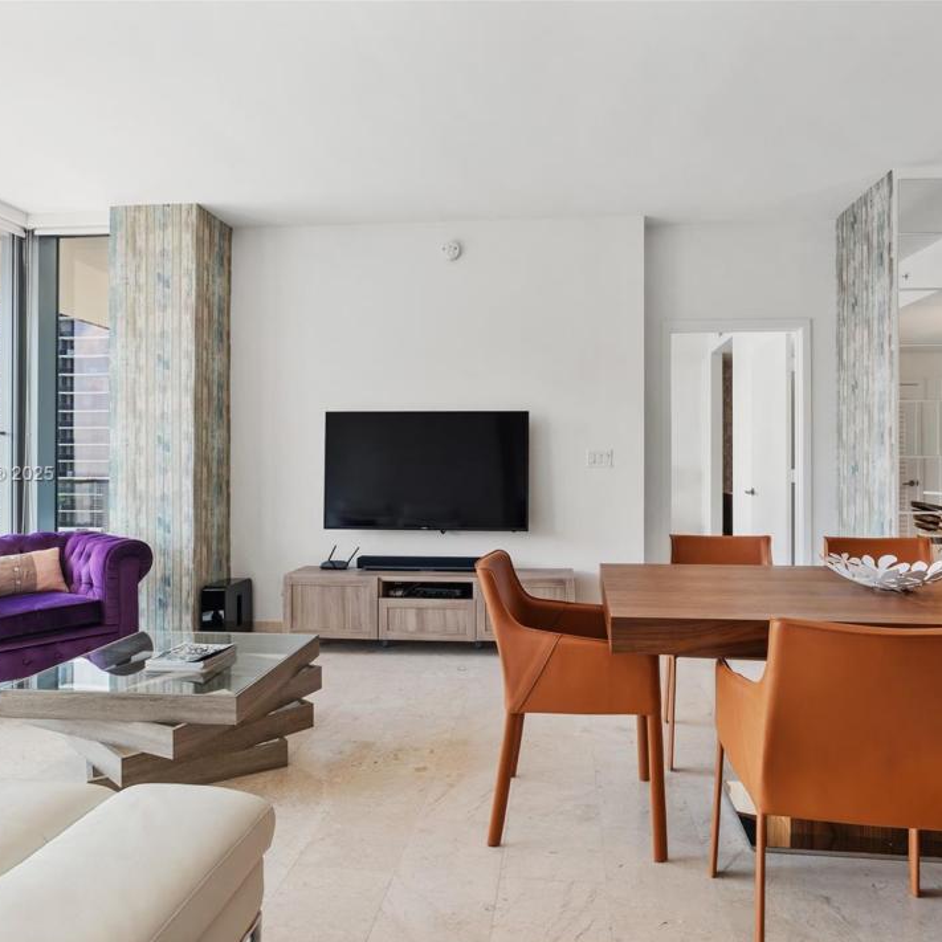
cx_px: 486
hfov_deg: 69.6
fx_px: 677
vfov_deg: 69.6
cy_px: 476
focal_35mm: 22
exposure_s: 1/1.25
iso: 100
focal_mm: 17
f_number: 7.1
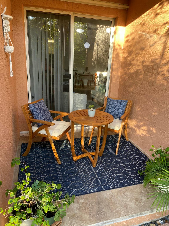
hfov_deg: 53.1
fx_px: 169
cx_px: 84
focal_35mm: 26
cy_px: 113
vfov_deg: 67.3
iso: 64
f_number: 1.8
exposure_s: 1/121
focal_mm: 4.25
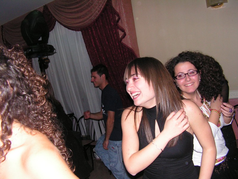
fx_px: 248
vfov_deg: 39.7
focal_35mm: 36
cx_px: 119
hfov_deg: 51.4
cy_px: 90
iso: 200
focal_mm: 6
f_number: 3.2
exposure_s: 1/40
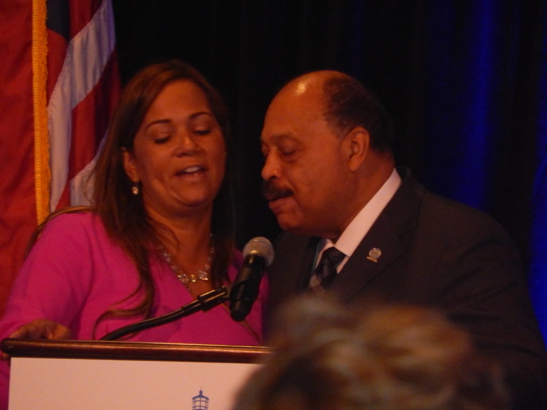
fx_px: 10666
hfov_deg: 2.9
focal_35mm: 675
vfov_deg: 2.2
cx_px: 274
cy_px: 205
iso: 1600
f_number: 5.8
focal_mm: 120
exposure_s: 1/125
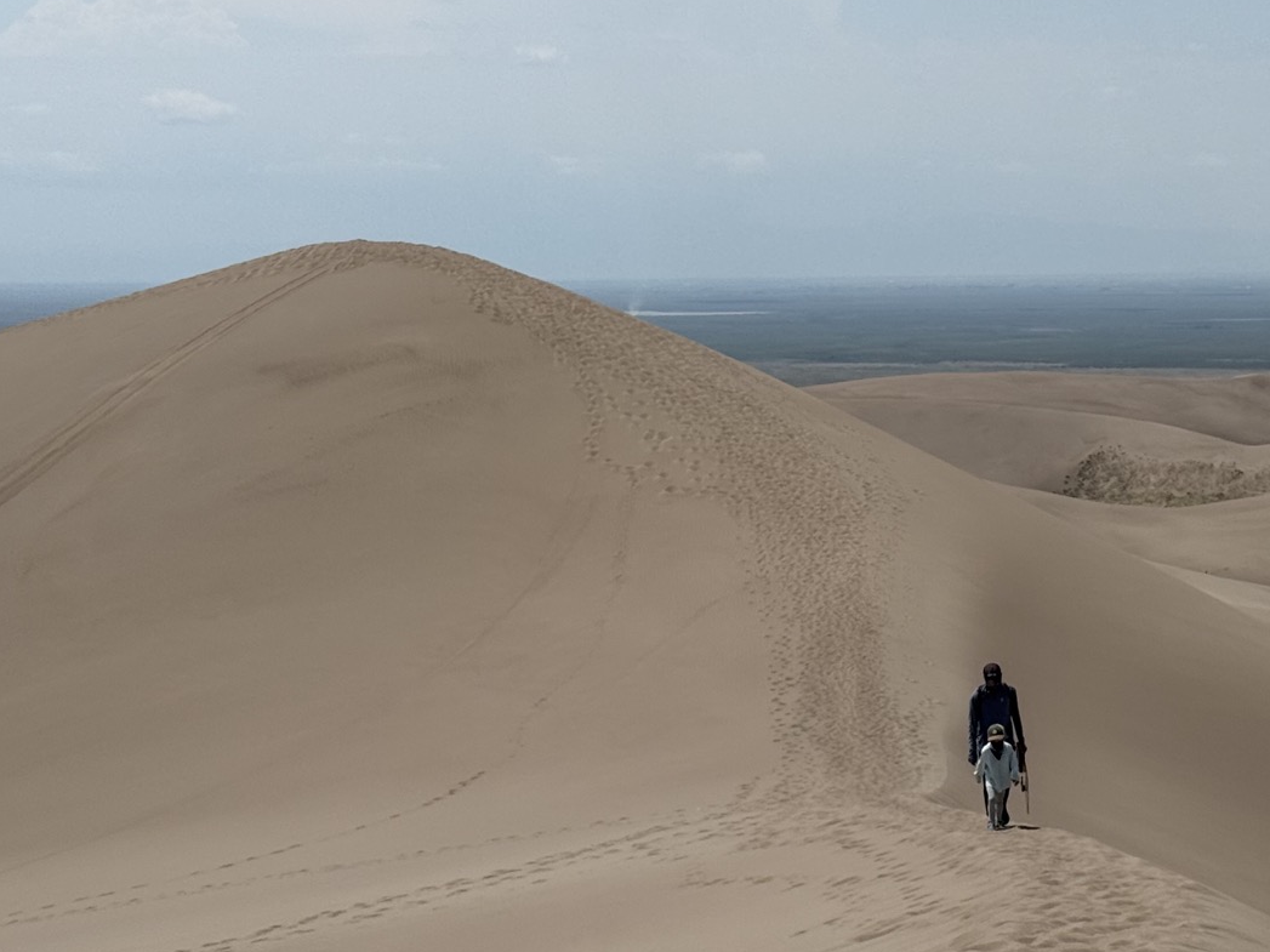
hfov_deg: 22.1
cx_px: 901
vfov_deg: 16.8
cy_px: 559
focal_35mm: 88
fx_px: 3228
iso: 64
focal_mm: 6.76
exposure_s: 1/11364
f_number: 1.78
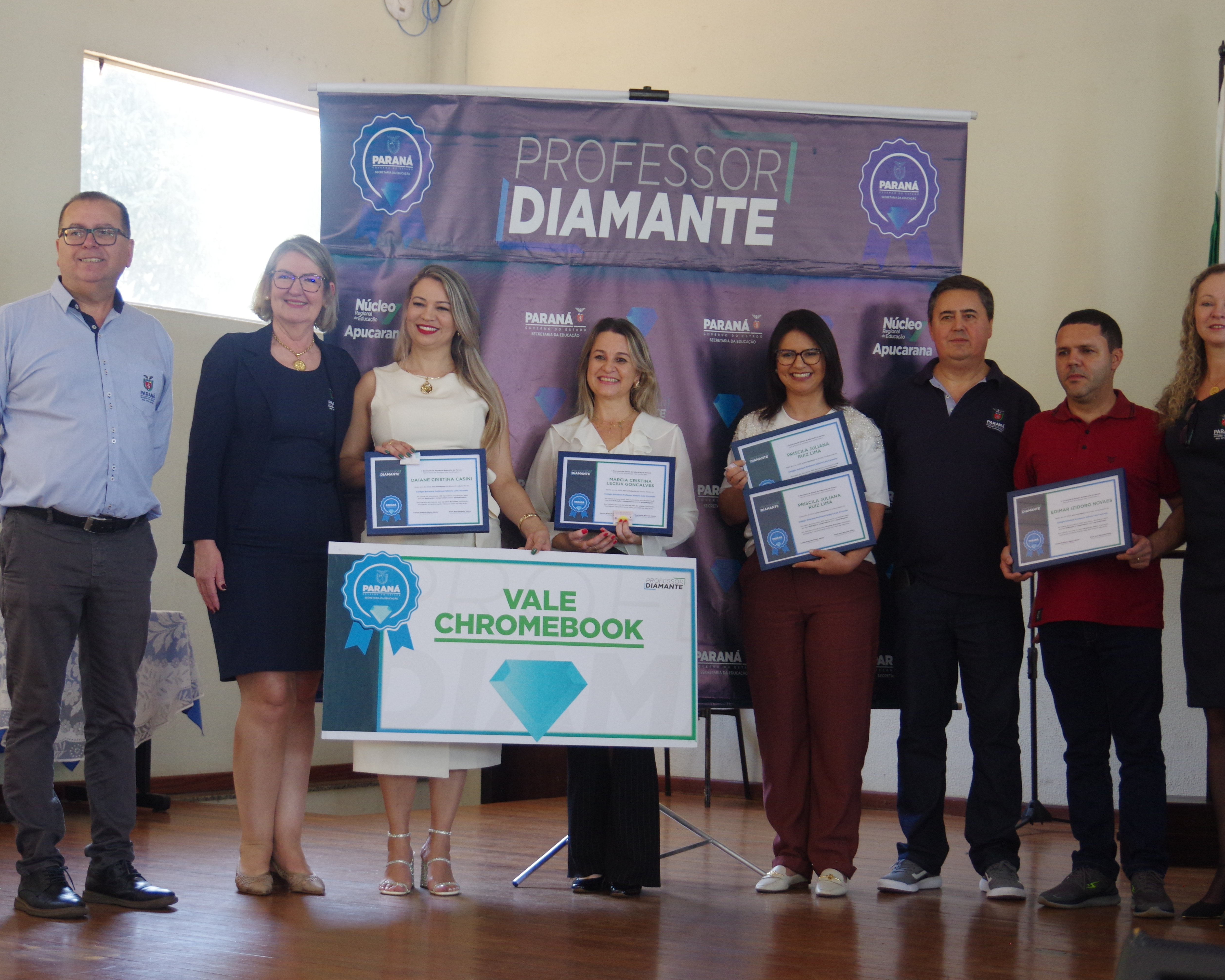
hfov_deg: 31.0
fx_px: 2212
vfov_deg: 25.0
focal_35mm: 61
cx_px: 587
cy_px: 490
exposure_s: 1/60
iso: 1000
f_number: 4.5
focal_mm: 36
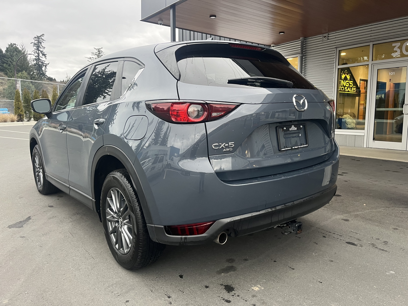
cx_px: 204
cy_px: 153
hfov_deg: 67.3
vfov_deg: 53.1
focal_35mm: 26
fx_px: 306
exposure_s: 1/82
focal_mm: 5.1
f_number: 1.6
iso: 125
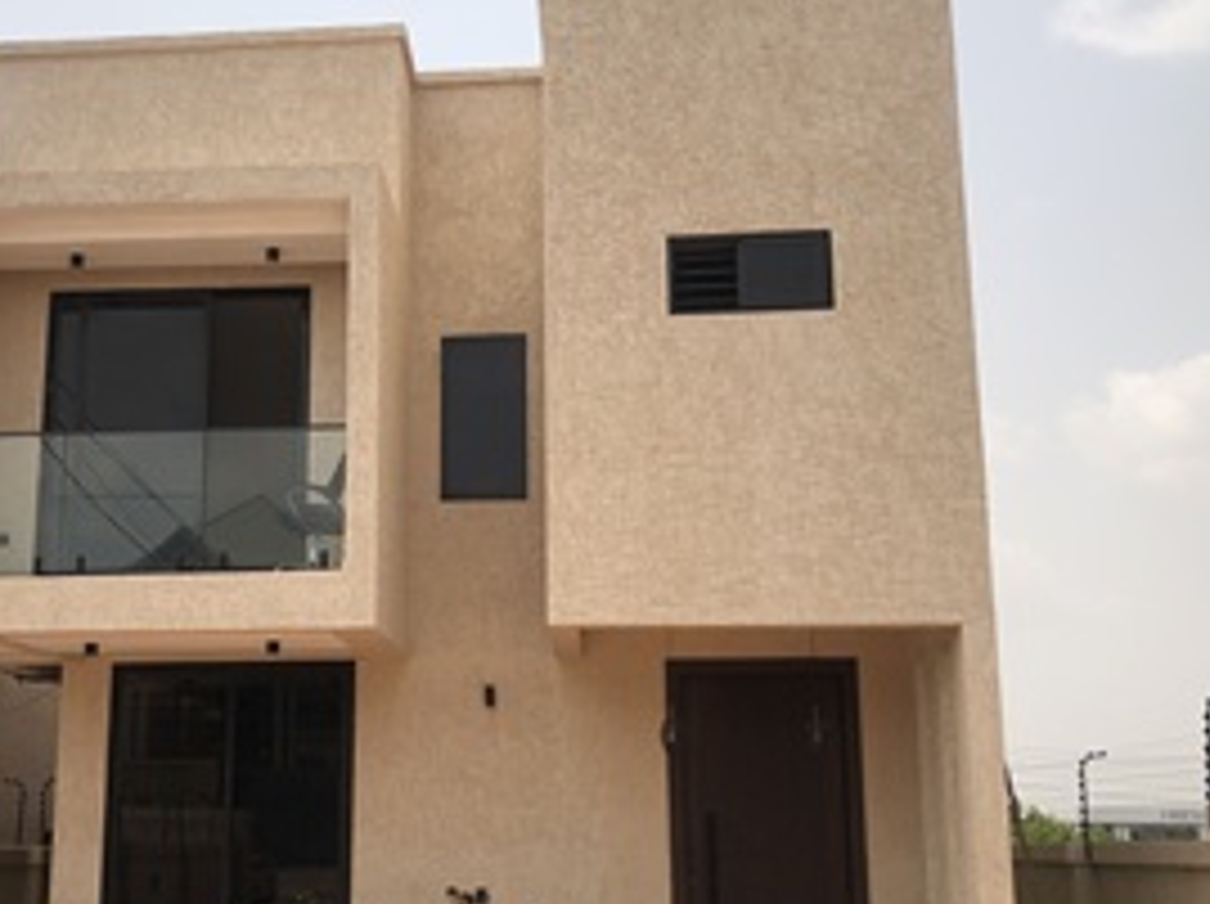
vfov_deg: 34.1
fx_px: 1466
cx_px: 502
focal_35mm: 42
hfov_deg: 44.7
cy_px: 562
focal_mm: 3.99
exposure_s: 1/2000
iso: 20
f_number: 1.8
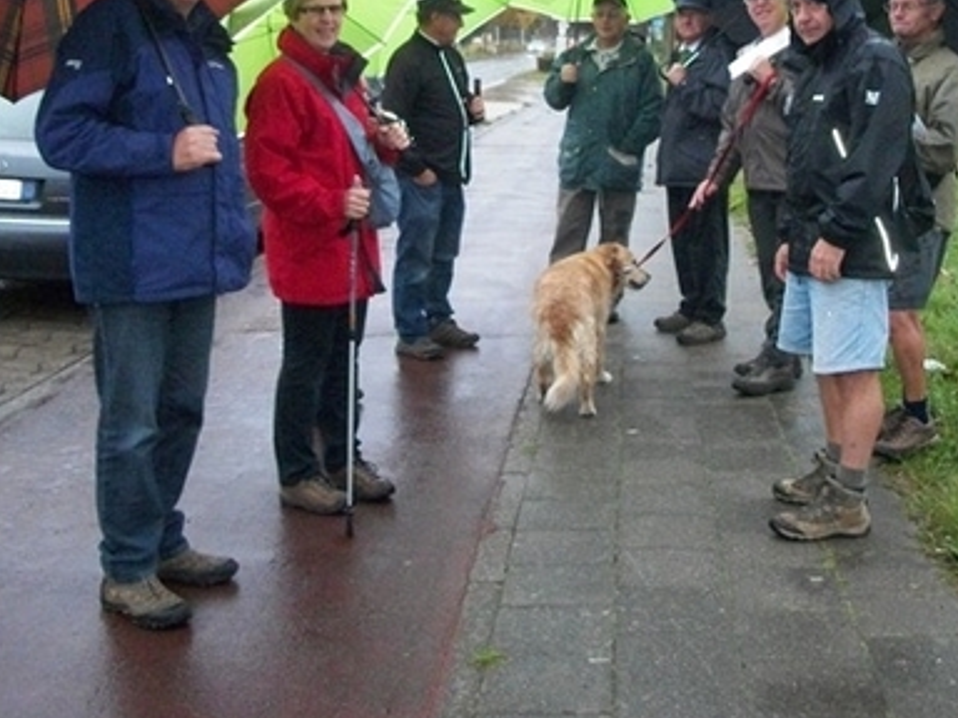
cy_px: 175
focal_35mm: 50
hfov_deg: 38.2
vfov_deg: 28.6
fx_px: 1384
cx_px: 521
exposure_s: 1/125
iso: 435
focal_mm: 5.7
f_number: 2.9
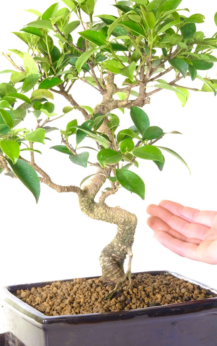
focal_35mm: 129
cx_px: 88
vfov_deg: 16.2
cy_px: 184
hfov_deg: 10.2
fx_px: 1221
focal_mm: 70.5
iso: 1600
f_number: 13
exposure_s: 1/10
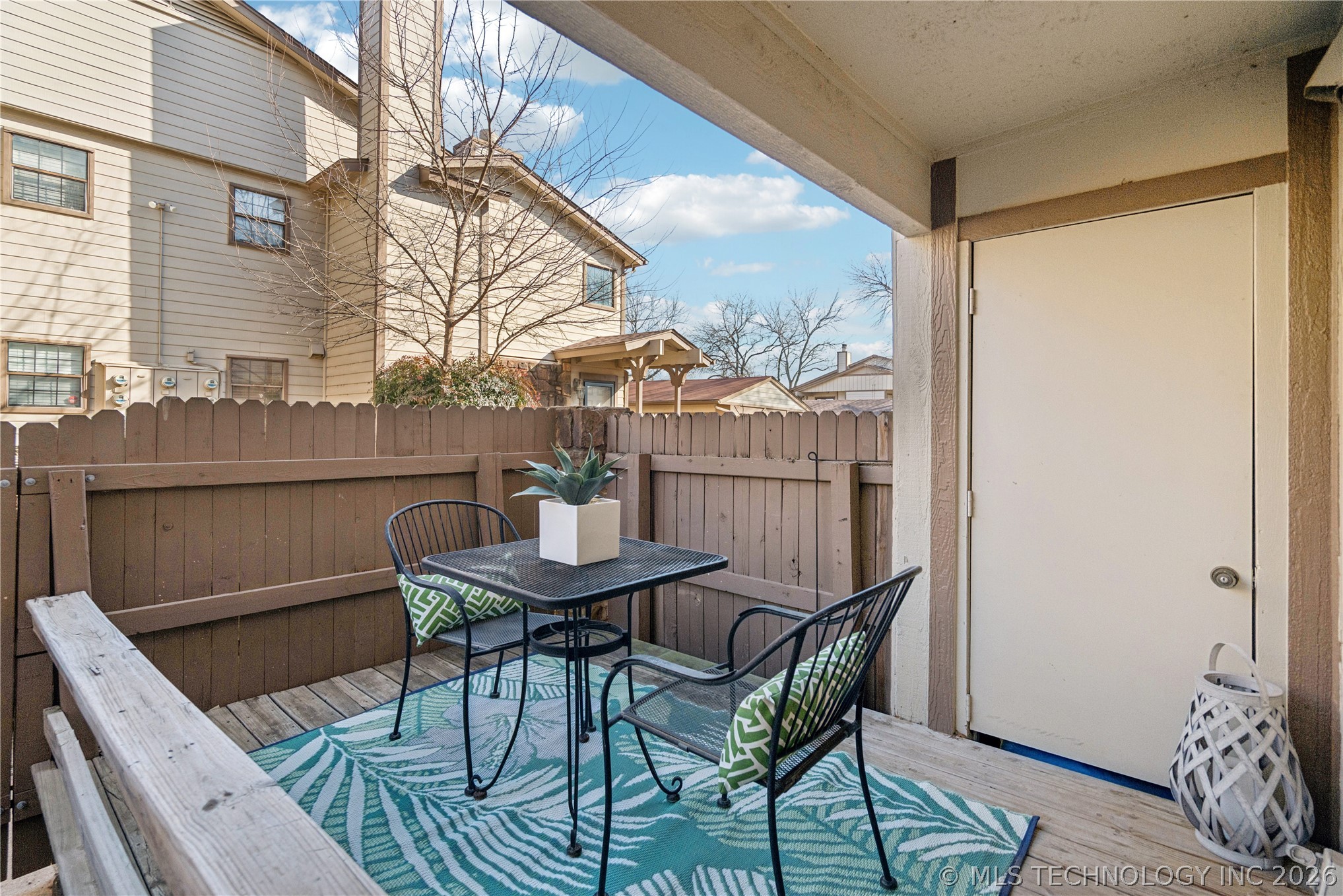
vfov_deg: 73.8
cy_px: 448
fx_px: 597
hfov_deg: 96.7
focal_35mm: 16
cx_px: 672
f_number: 4
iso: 800
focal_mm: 16
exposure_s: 1/1600
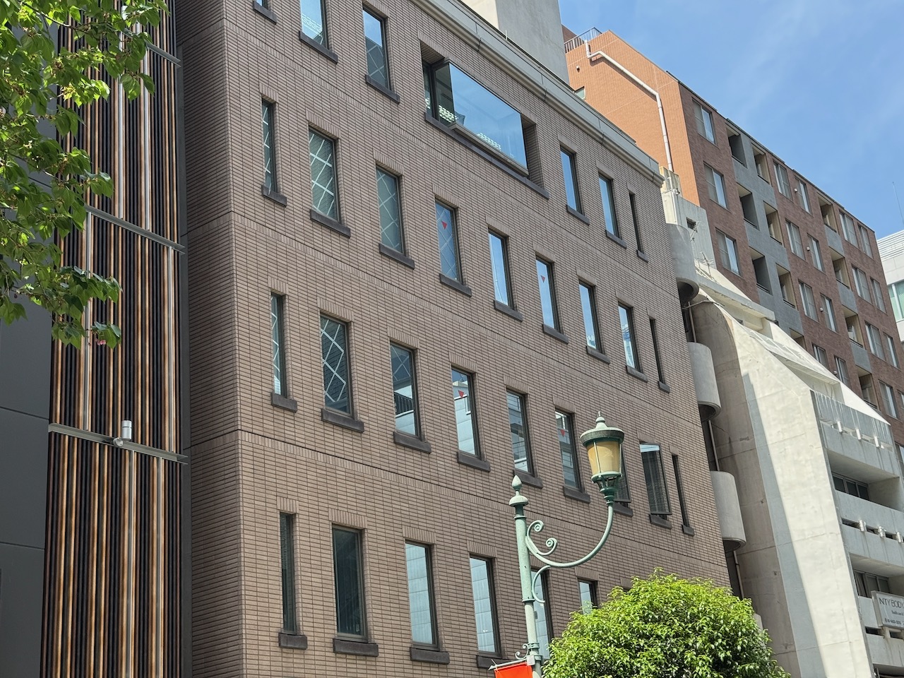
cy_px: 339
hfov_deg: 39.7
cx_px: 452
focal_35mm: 48
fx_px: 1254
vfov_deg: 30.3
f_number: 1.78
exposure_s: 1/1366
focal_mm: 6.76
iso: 64
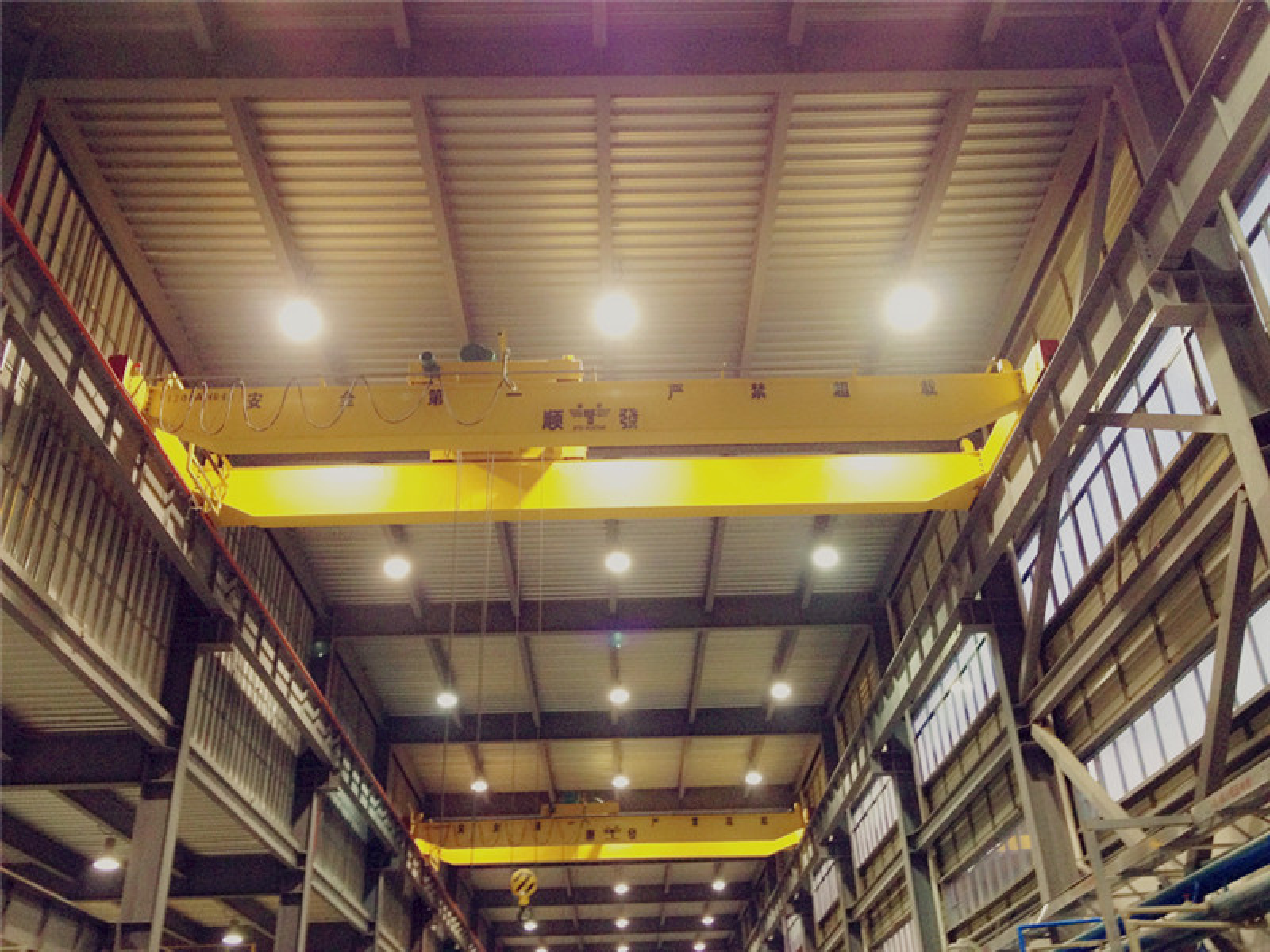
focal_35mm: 35
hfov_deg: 52.6
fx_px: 1284
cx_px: 635
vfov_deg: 40.7
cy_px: 476
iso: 250
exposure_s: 1/20
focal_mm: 4.28
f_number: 2.4
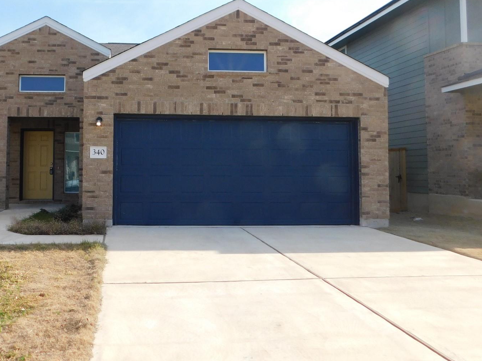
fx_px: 487
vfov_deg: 40.4
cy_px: 138
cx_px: 148
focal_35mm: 35
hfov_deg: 51.3
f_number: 3
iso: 125
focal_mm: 4
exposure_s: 1/1250
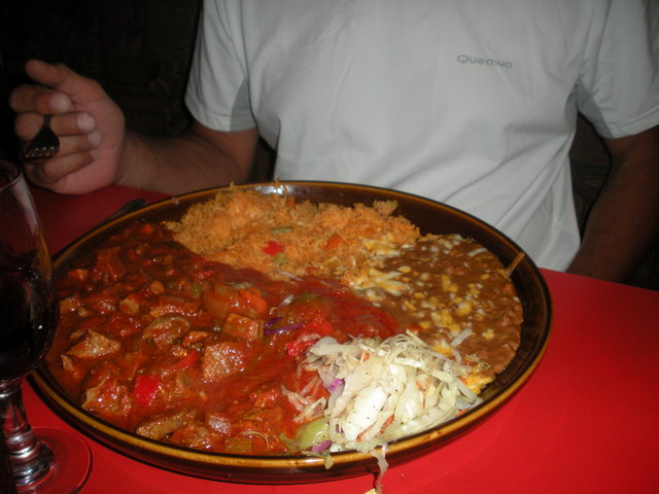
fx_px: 666
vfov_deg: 40.7
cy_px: 247
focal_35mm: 35
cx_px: 330
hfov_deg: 52.6
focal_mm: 6.3
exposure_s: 1/60
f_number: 3.5
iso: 200
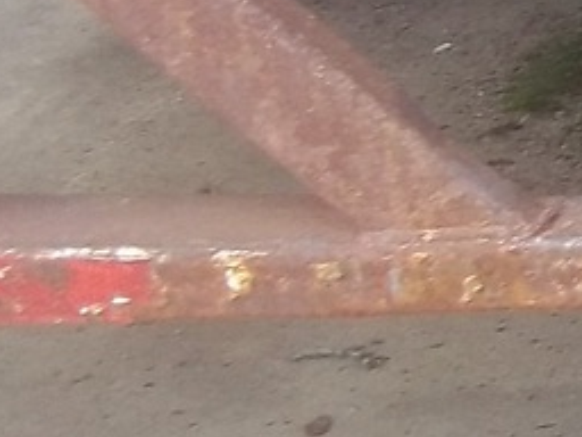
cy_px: 91
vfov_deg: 7.4
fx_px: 3363
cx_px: 1714
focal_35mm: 200
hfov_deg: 8.4
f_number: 2.9
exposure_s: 1/100
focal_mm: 5.7
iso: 80
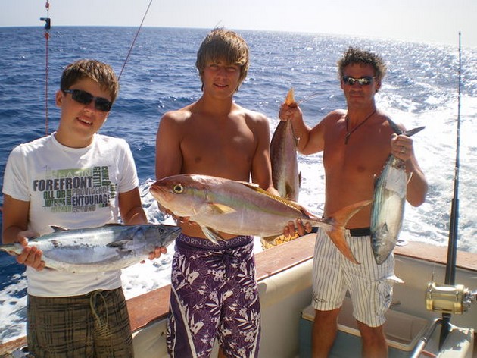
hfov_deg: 51.4
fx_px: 496
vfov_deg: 39.6
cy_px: 179
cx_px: 238
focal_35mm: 36
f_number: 4.6
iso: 50
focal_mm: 6.3
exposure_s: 1/400
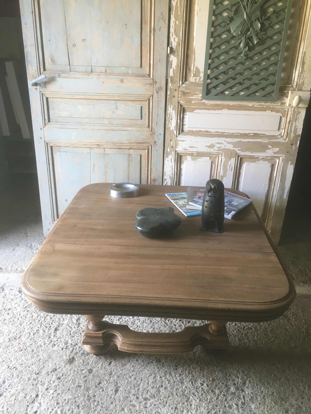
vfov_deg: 61.7
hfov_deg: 48.2
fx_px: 347
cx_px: 156
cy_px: 207
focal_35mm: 29
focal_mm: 4.15
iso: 100
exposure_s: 1/33
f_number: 2.2
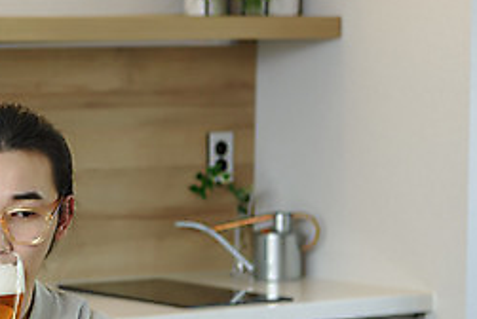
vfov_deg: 8.8
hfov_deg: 13.0
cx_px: -67
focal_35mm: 155
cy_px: 306
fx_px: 2056
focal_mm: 65
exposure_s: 1/100
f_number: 4
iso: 320
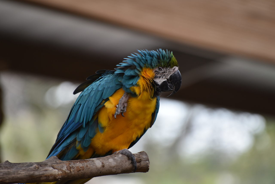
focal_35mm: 300
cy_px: 92
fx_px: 2292
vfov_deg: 4.6
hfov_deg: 6.9
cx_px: 138
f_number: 5.6
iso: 900
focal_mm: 300
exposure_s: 1/640
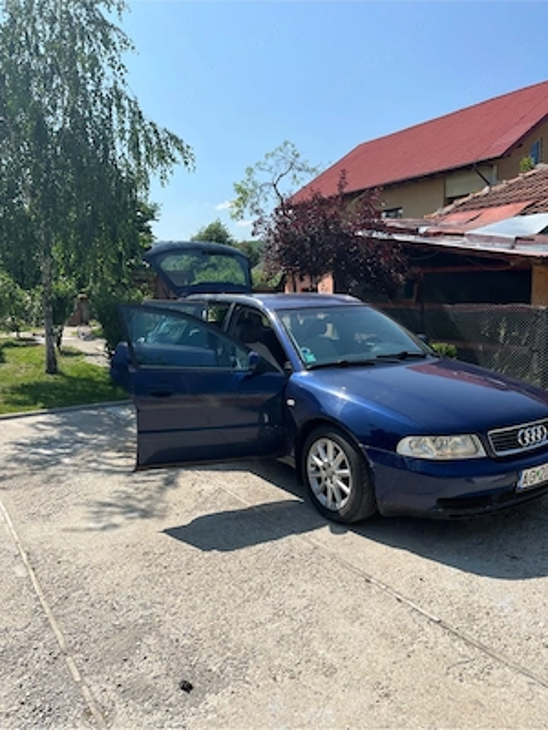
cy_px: 365
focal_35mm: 26
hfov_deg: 53.1
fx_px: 549
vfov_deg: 67.3
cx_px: 274
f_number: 1.6
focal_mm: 5.1
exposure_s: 1/3876
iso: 50
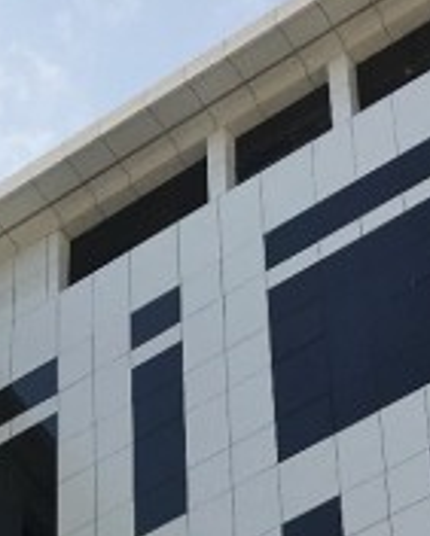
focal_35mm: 165
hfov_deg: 9.2
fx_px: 2623
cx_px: -183
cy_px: 1148
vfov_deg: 10.5
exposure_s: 1/2079
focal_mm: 4.15
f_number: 2.2
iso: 25
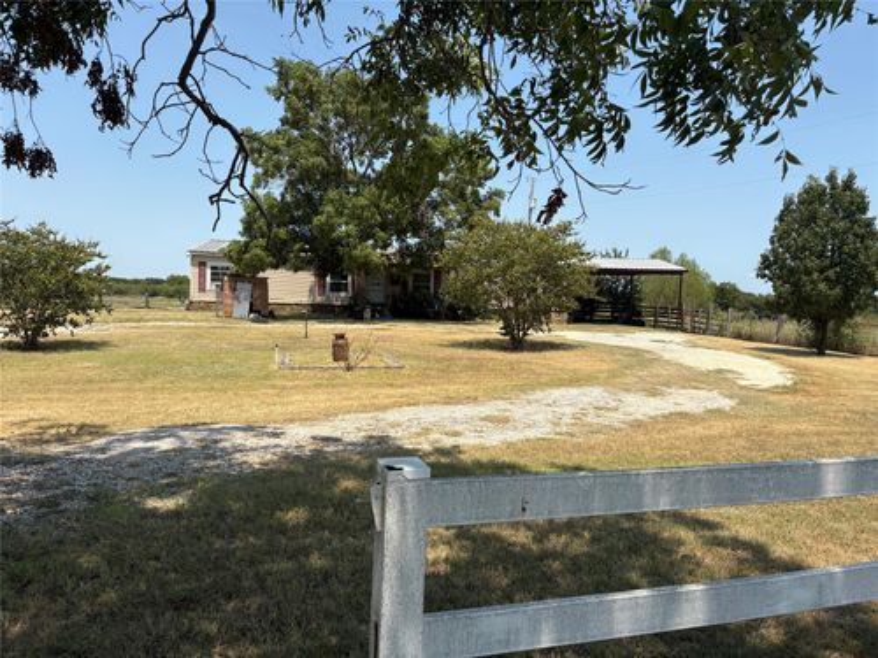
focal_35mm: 26
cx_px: 439
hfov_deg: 67.3
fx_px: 659
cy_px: 329
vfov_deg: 53.1
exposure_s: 1/3623
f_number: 1.6
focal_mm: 5.96
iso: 50
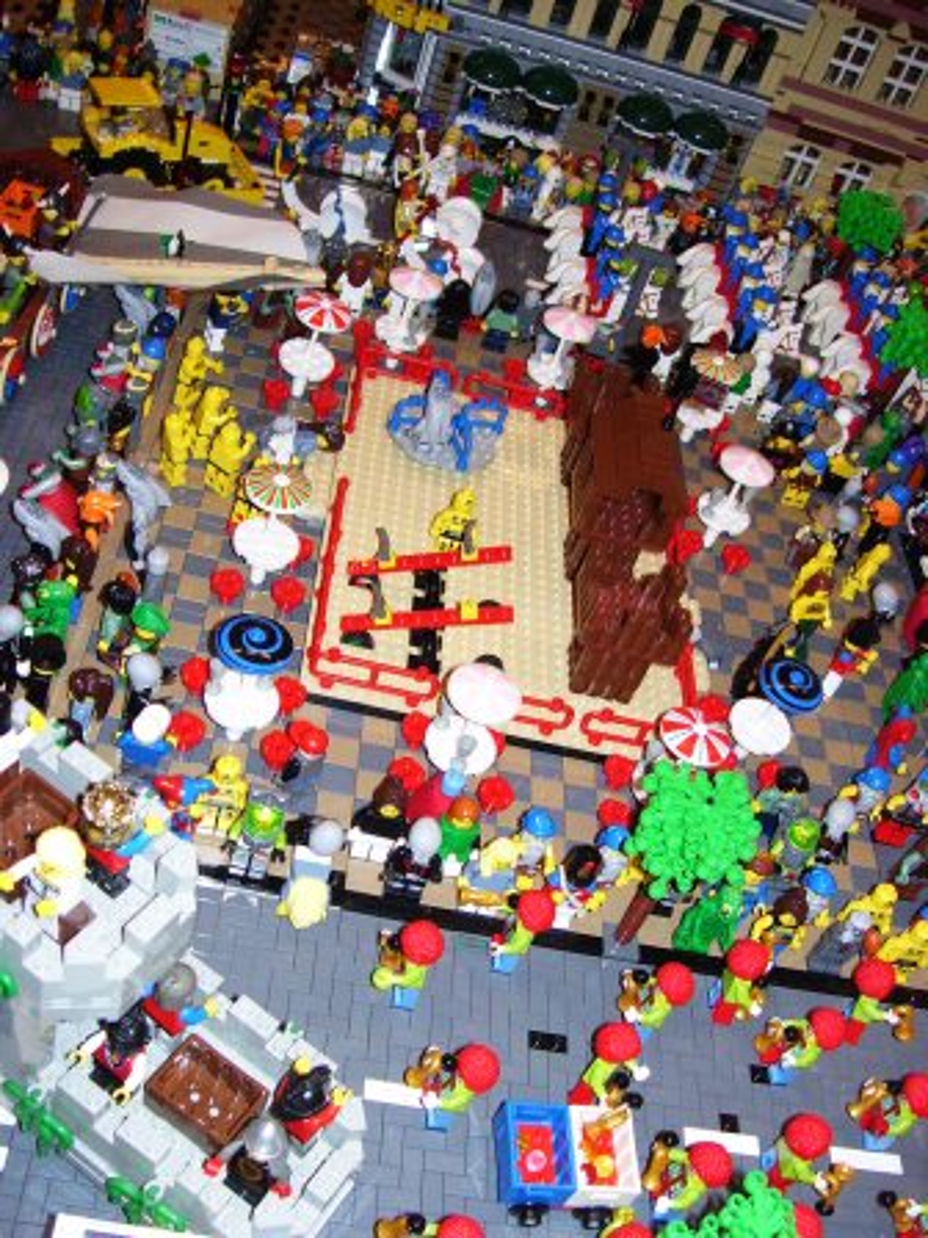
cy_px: 619
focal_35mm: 36
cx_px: 464
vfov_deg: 51.4
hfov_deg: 39.7
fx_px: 1287
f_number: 2.7
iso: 80
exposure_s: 1/60
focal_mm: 6
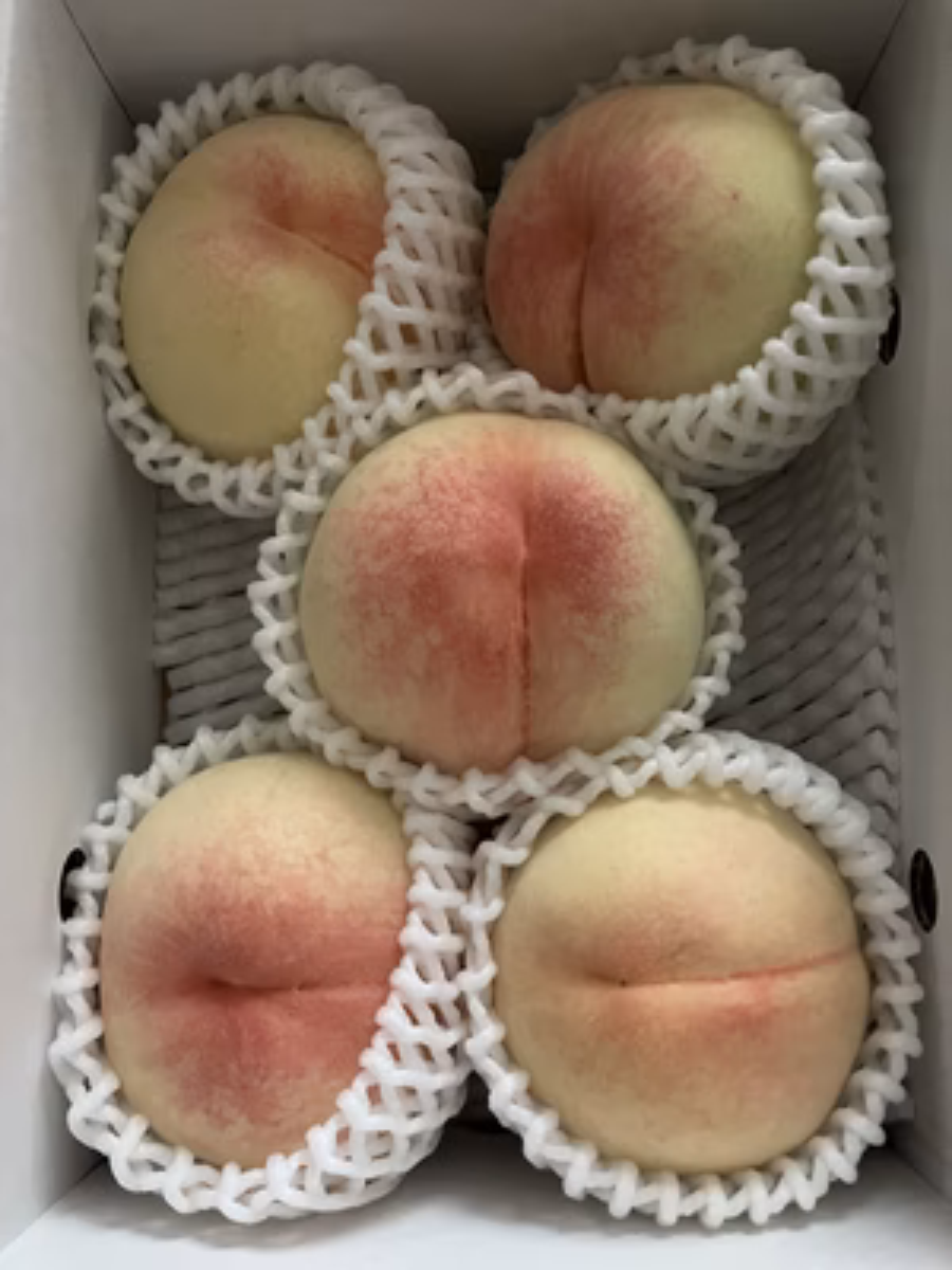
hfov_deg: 49.7
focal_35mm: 28
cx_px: 476
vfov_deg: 63.4
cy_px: 635
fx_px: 1027
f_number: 1.8
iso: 640
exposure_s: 1/30
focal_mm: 3.99
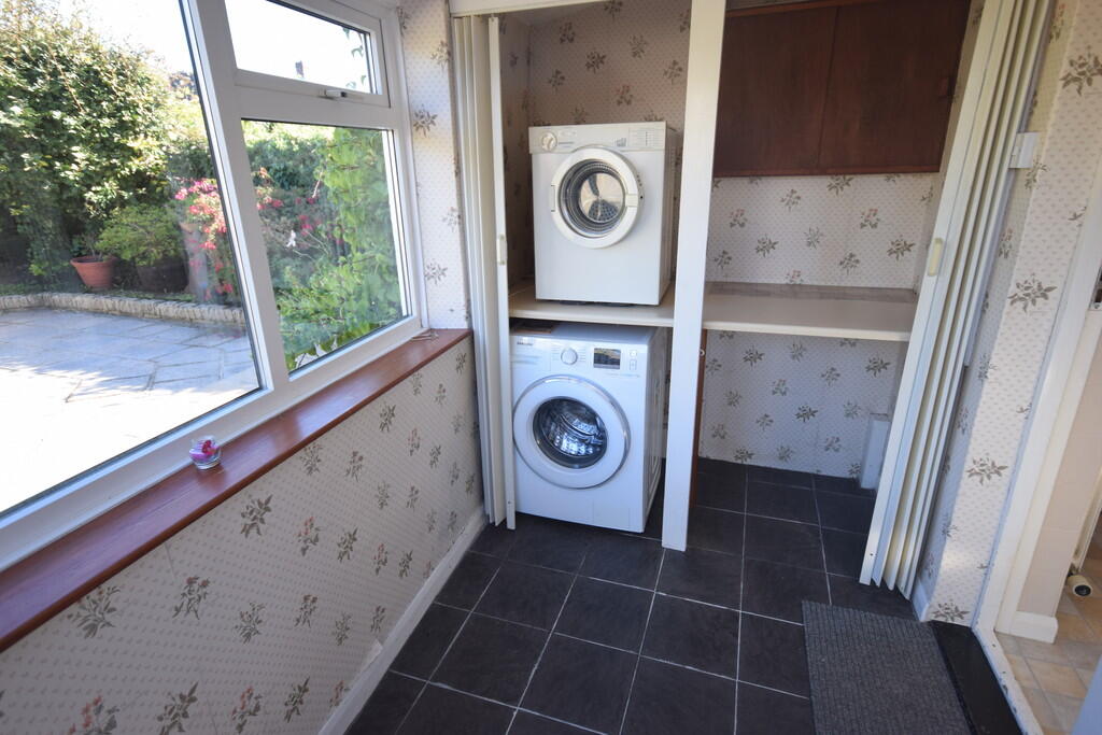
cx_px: 551
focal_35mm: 20
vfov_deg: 63.2
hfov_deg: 85.4
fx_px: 597
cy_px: 368
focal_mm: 13
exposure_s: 1/125
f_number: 5.6
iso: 400
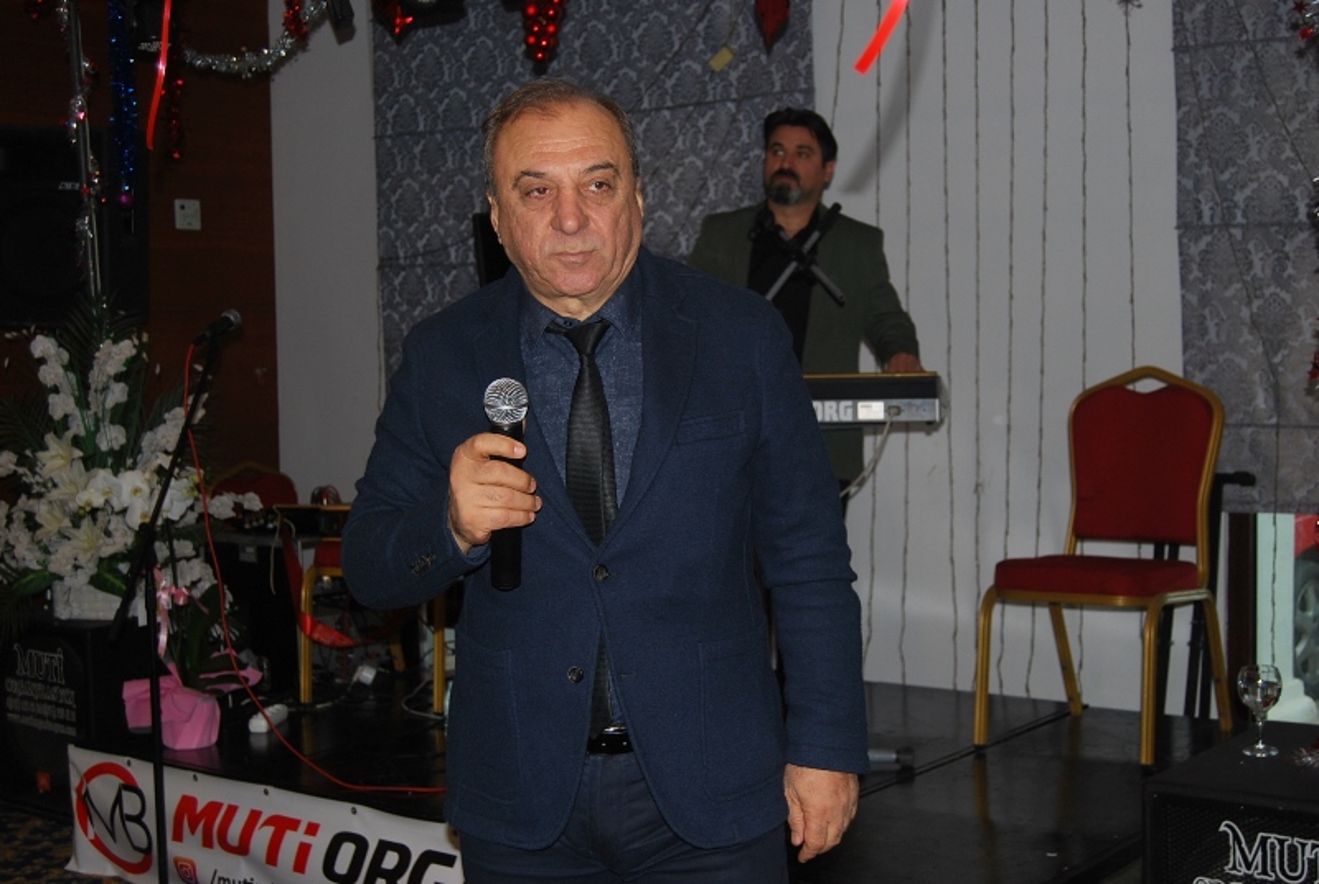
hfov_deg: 38.8
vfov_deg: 26.6
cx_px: 660
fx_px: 1871
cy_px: 442
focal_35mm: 51
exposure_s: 1/60
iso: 200
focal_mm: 34
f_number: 4.5
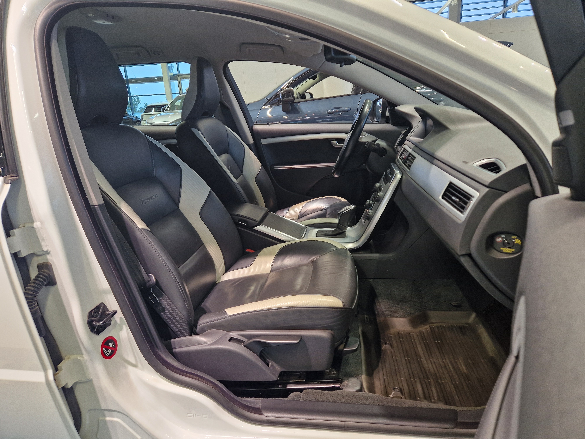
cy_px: 220
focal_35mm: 23
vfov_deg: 58.9
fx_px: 389
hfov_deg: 73.9
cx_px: 292
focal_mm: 5.4
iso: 100
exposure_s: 1/100
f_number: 1.8
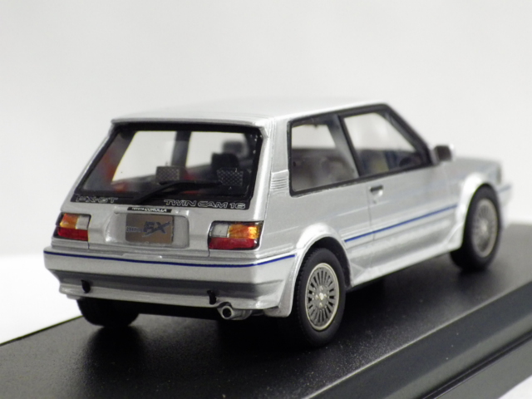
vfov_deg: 12.5
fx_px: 1829
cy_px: 200
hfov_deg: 16.6
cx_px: 266
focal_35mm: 119
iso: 800
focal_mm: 21.3
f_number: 4.8
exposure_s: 1/30
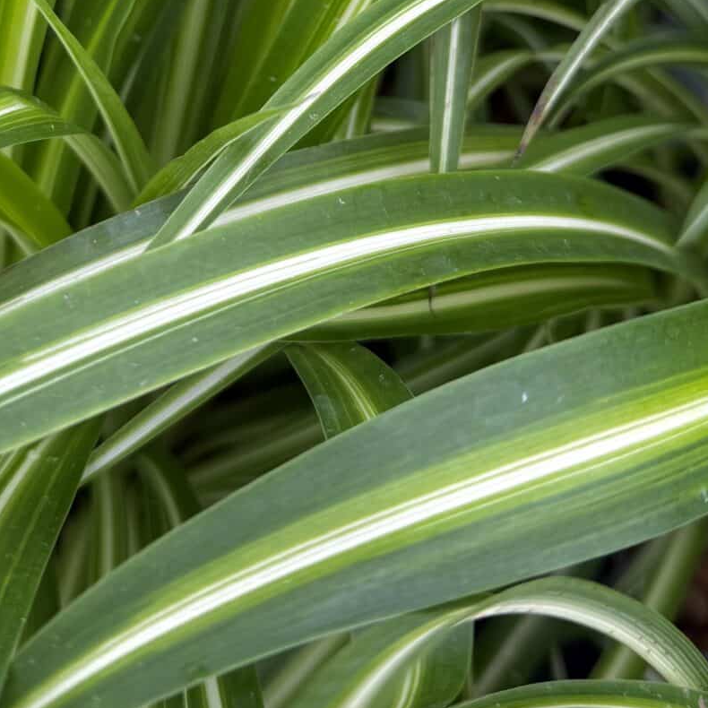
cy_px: 39
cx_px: 256
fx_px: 1273
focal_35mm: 55
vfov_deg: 29.5
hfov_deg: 30.9
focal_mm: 6.76
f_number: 1.78
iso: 64
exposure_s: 1/121
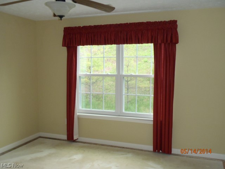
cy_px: 84
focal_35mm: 36
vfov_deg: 39.7
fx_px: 234
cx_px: 112
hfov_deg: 51.4
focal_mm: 6.45
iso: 320
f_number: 4.5
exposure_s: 1/40
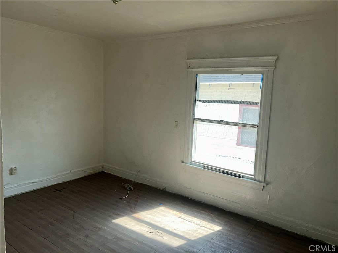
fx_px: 254
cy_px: 126
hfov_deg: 67.3
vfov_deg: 53.1
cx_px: 169
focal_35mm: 26
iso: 32
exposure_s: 1/601
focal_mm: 5.7
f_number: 1.5
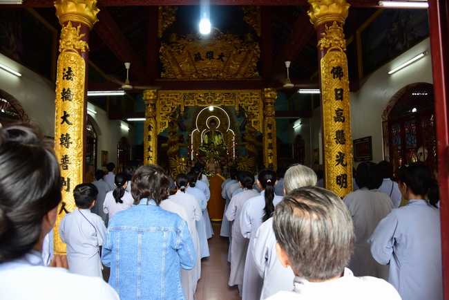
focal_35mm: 24
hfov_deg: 73.7
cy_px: 150
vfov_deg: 53.2
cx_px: 224
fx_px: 299
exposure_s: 1/60
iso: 800
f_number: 5.6
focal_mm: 24
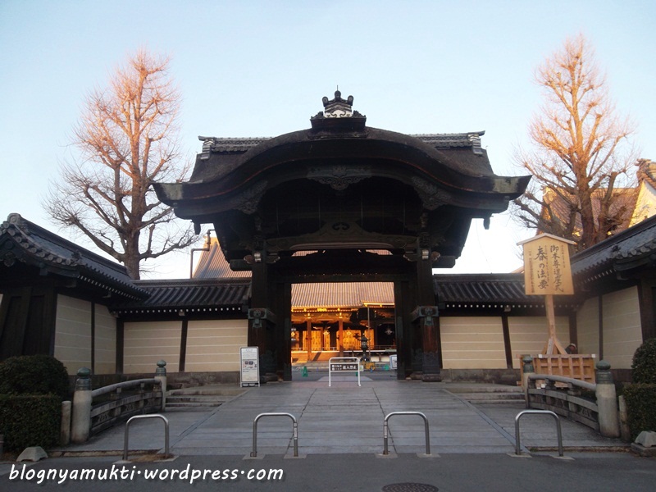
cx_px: 328
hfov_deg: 65.3
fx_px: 512
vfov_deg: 51.4
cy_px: 246
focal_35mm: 27
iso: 80
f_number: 3.5
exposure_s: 1/60
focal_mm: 4.9
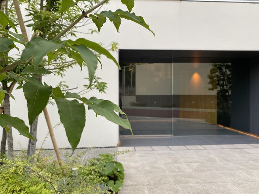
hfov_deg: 67.3
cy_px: 97
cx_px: 130
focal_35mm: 26
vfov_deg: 53.1
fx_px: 195
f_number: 1.8
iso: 64
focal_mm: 4.25
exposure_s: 1/122
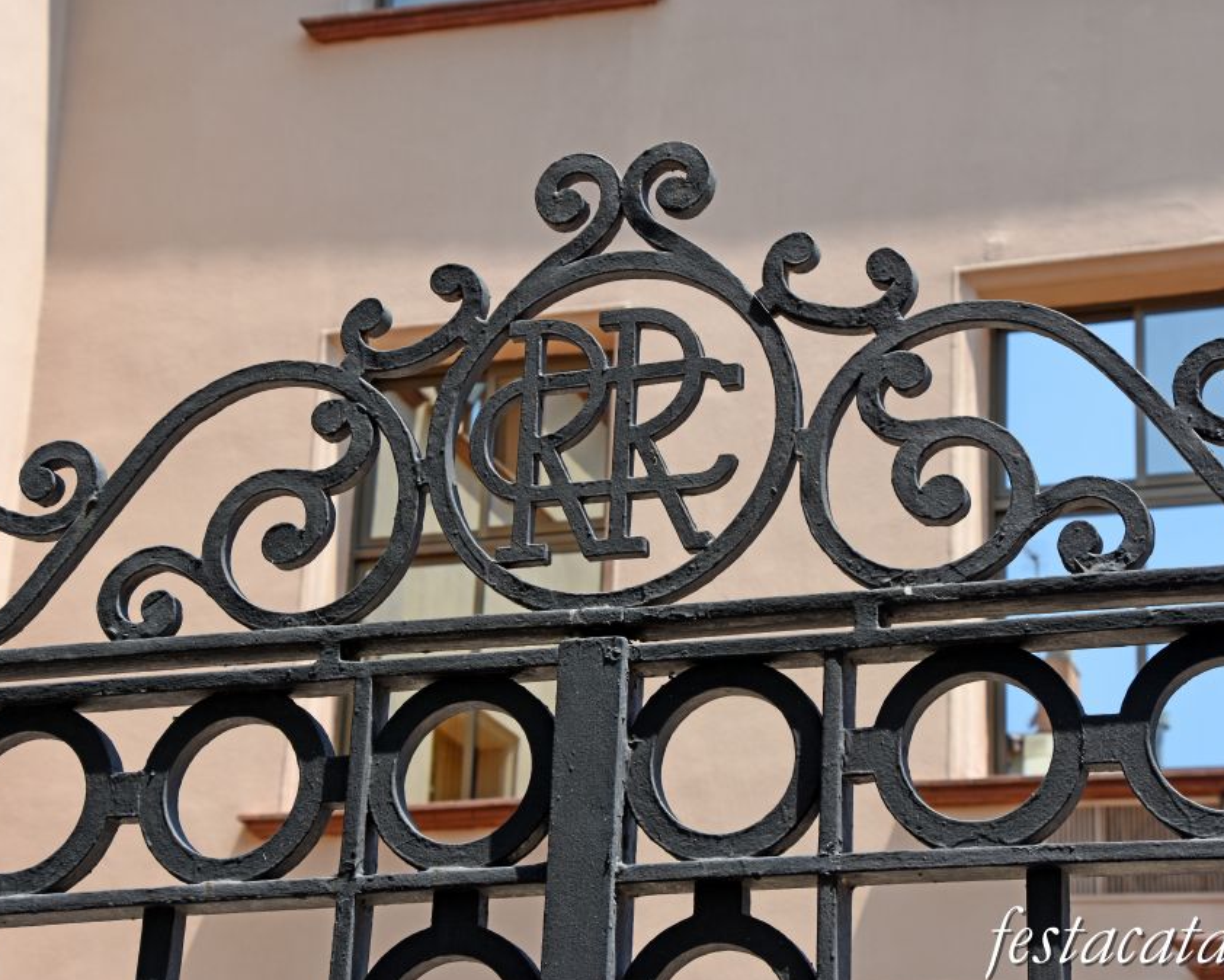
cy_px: 493
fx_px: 3225
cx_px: 657
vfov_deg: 17.3
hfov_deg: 21.5
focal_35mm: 89
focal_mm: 52
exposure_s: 1/400
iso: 320
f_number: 10
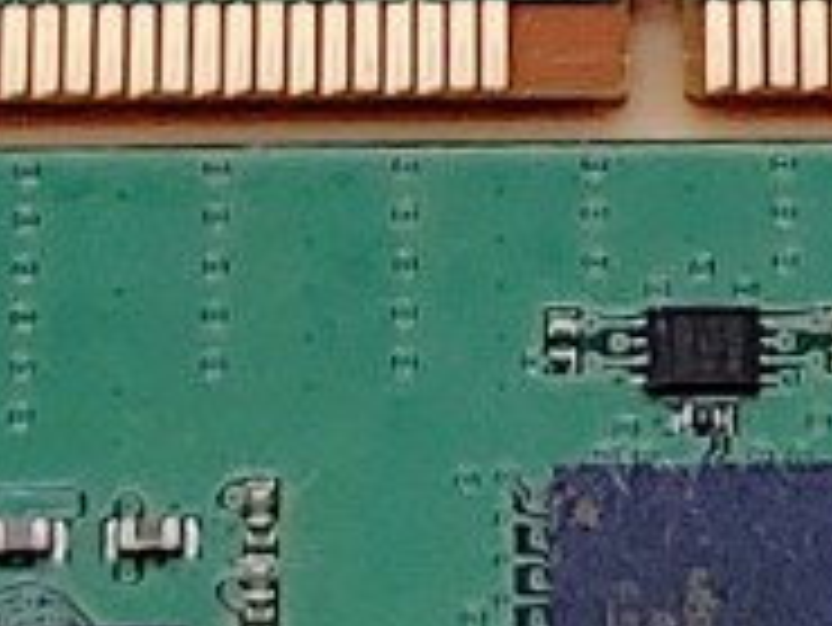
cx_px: 612
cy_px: -743
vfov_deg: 4.6
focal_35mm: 319
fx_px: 7672
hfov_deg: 6.2
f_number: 1.8
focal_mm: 4.36
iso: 50
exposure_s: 1/120
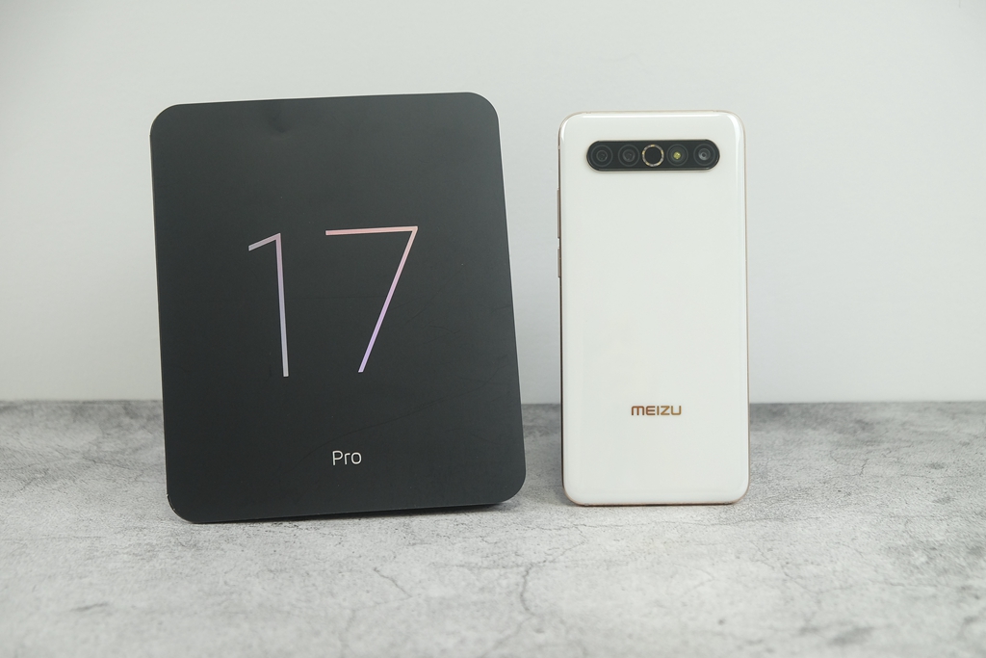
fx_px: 1835
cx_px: 493
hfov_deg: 30.1
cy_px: 329
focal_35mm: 67
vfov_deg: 20.3
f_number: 5
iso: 500
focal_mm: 44.4
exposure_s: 1/50
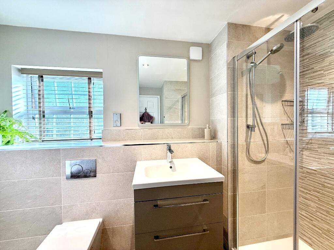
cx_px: 167
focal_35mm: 14
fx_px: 135
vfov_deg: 85.7
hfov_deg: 102.1
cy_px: 125
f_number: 2.2
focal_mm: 2.22
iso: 160
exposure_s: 1/100
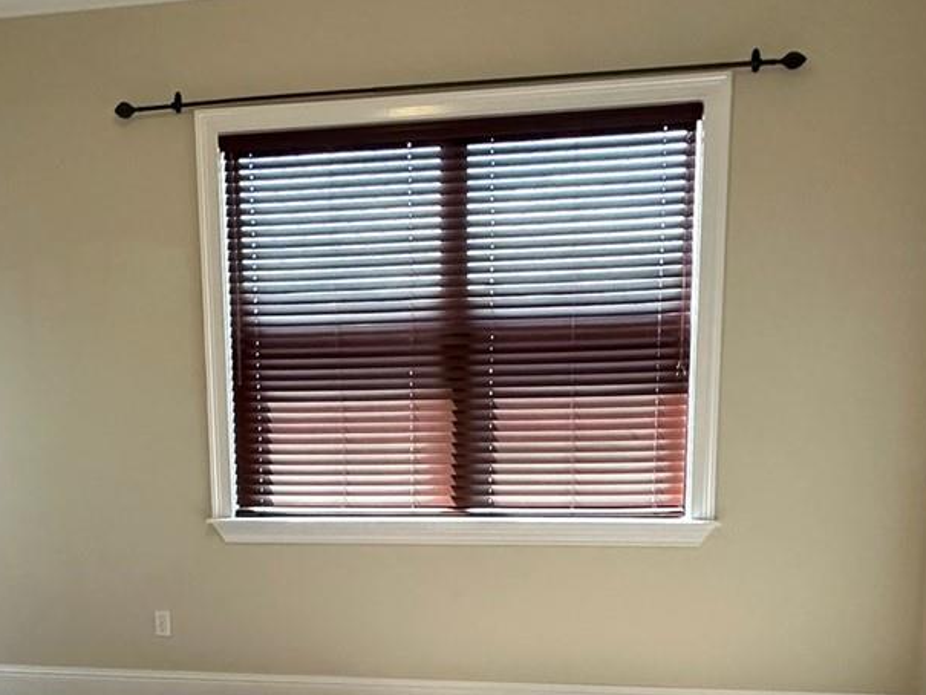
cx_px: 335
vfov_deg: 37.4
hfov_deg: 49.5
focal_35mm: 37
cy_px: 548
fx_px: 990
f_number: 2.2
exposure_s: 1/120
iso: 320
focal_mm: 2.22
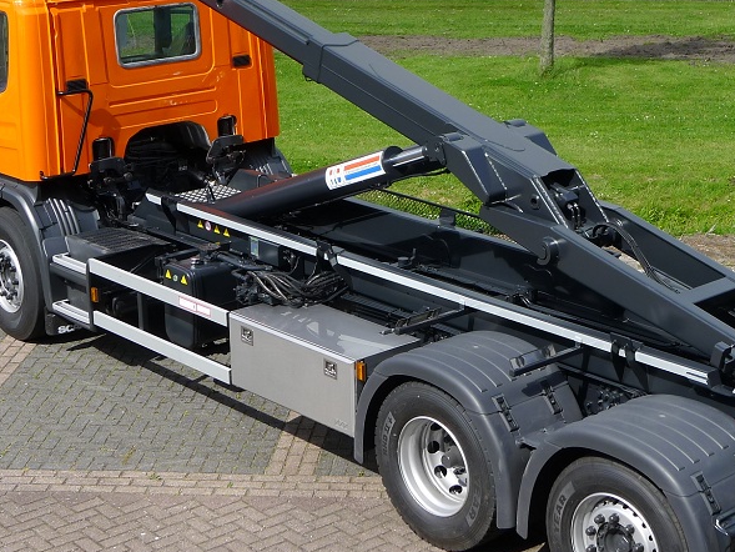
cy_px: 216
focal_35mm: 73
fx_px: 1550
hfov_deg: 26.6
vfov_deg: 20.1
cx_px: 469
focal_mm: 9.2
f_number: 4
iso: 80
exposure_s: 1/640
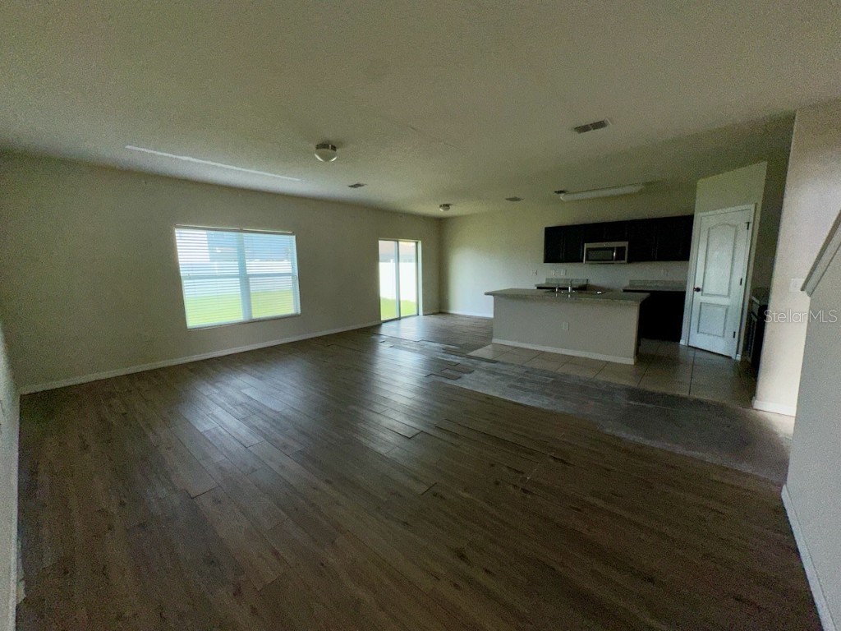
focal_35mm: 14
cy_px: 316
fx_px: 340
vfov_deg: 85.7
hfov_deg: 102.1
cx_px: 420
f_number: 2.2
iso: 32
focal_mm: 2.22
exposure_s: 1/364
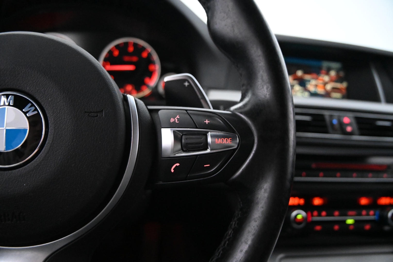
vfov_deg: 18.2
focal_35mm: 75
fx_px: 819
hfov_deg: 27.0
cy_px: 131
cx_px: 196
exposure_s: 1/80
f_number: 6.3
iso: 7200
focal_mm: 50
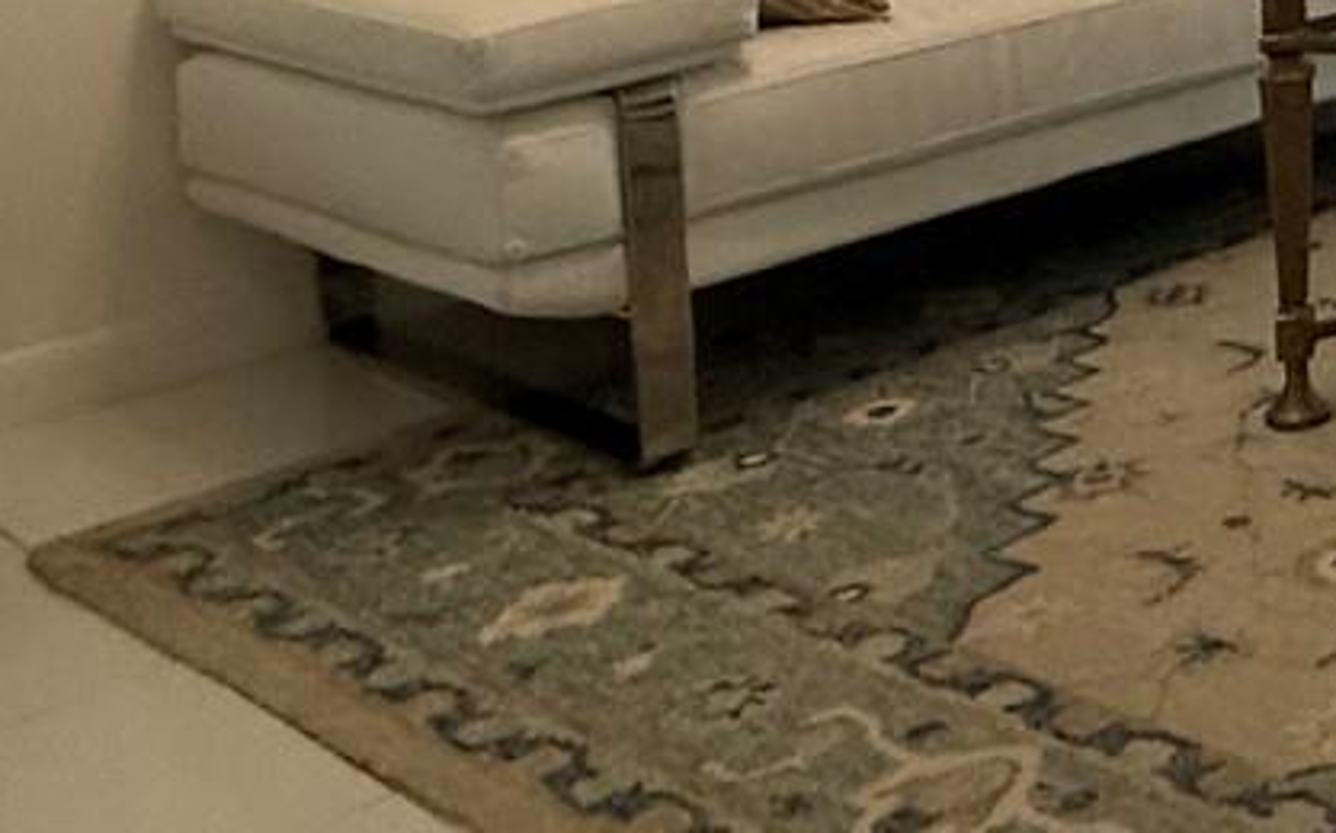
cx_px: 1791
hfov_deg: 28.4
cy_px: -372
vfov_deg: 20.0
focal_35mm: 57
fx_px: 2074
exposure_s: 1/120
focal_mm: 2.22
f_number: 2.2
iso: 320
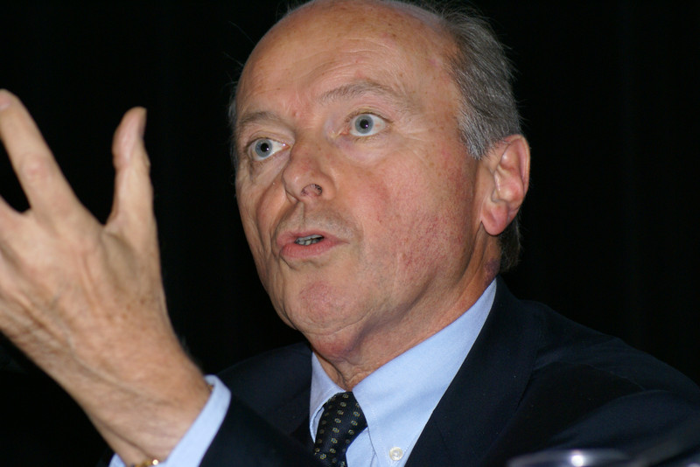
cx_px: 350
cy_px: 234
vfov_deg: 6.1
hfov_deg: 9.1
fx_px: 4376
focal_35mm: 225
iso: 400
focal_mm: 150
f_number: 5.6
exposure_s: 1/125
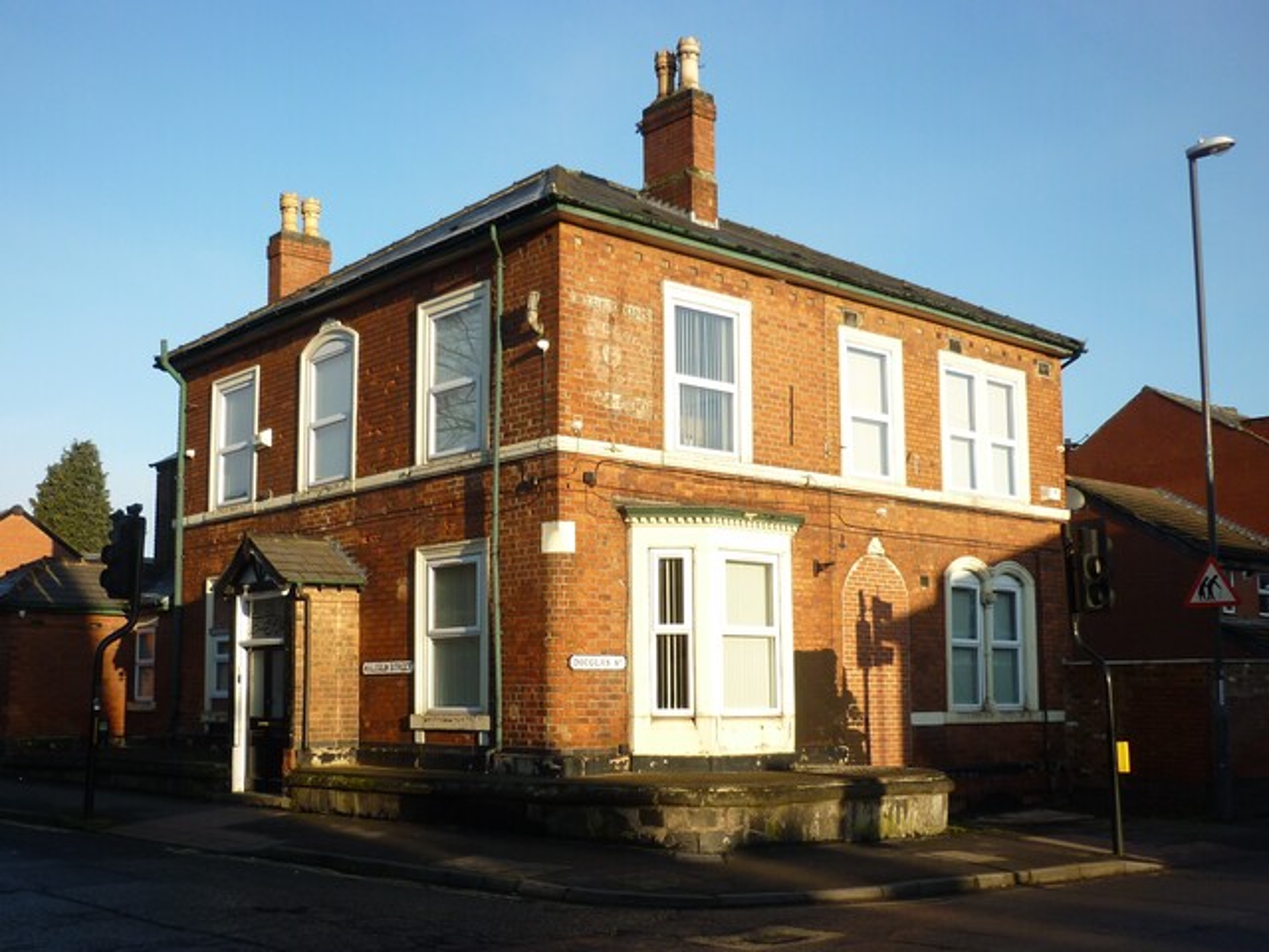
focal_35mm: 33
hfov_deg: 55.4
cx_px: 634
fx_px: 1210
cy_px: 476
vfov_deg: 42.9
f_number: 2.8
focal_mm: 5.5
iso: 80
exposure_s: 1/640
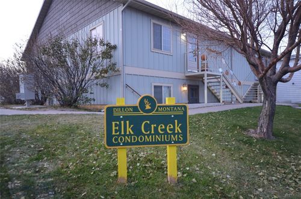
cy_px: 100
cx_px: 150
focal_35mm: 26
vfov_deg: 50.2
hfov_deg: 70.6
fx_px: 213
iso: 400
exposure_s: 1/80
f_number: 4.5
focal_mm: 17
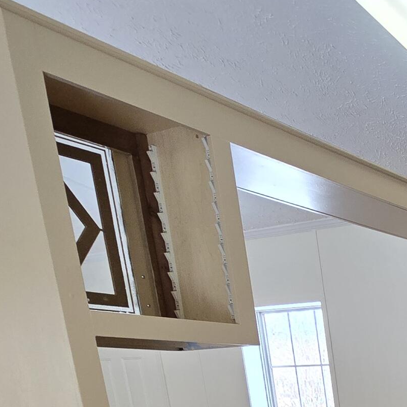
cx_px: 614
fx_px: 572
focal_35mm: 43
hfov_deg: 27.2
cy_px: 524
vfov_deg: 30.9
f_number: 2.2
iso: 100
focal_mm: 2.2
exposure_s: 1/120
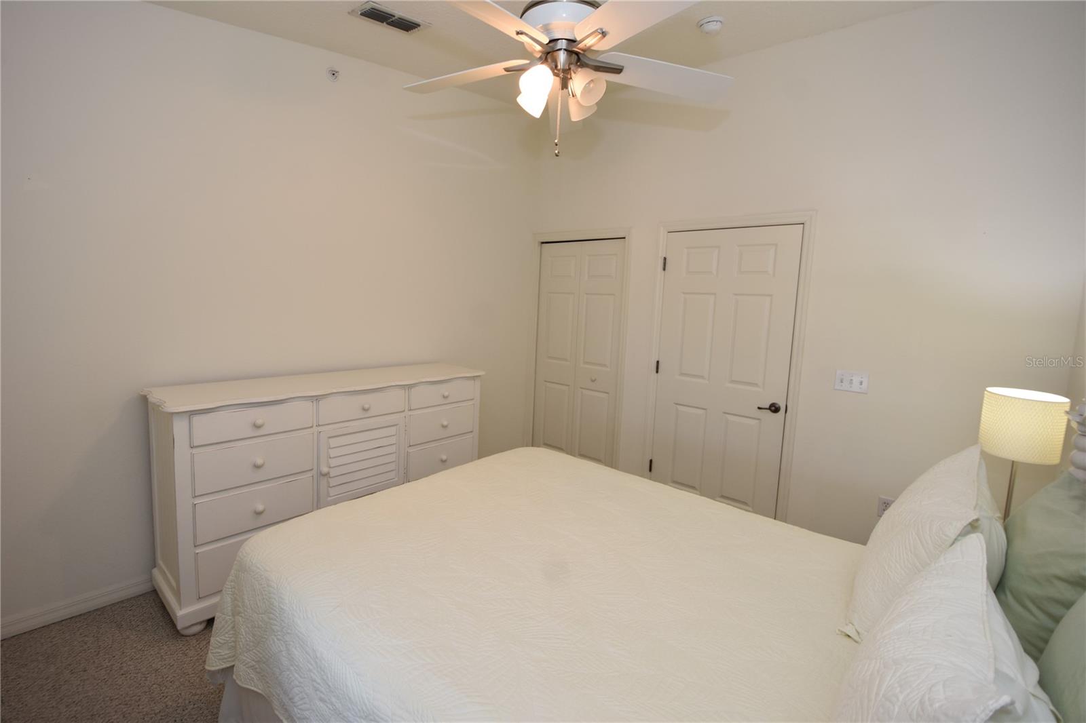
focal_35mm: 15
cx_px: 543
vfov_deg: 77.3
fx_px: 452
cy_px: 362
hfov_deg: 100.4
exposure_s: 1/60
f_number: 4
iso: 280
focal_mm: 10
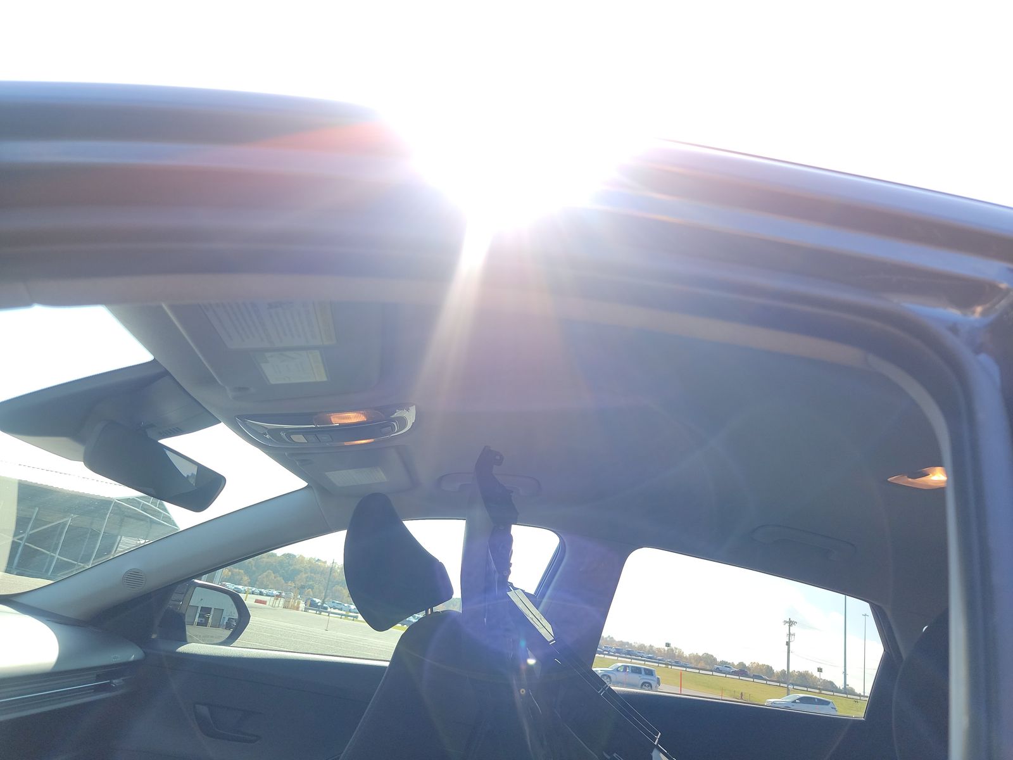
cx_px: 506
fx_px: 702
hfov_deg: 71.6
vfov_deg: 56.8
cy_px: 380
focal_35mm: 24
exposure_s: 1/148
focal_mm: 6.7
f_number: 1.8
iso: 50
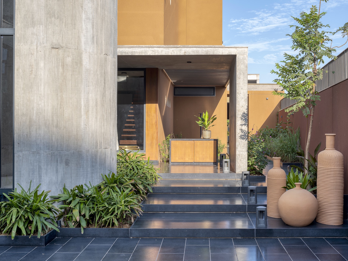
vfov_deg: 33.6
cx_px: 172
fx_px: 432
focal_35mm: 43
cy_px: 125
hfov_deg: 43.8
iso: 100
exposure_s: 1/20
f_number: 14
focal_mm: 50
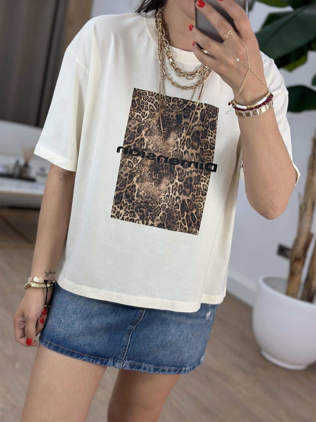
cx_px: 158
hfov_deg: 30.3
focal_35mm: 48
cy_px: 211
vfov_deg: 39.7
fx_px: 584
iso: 80
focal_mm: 6.86
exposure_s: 1/216
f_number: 1.78
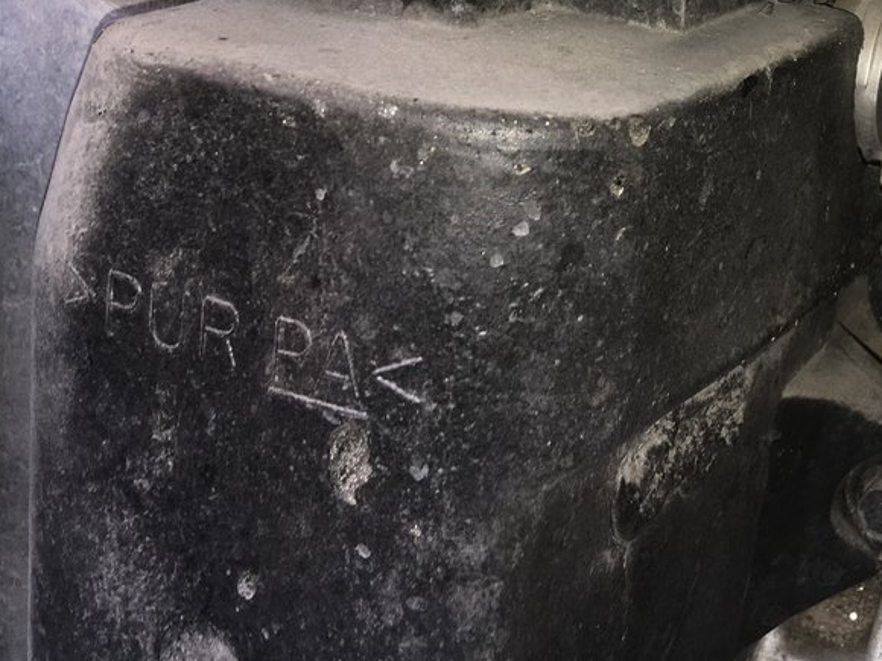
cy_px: -3
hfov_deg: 31.0
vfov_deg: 23.4
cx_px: 756
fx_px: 1529
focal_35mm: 60
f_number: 2.2
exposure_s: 1/54
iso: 25
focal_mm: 4.15
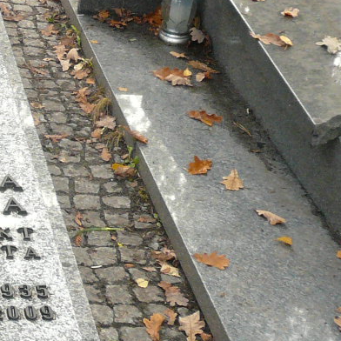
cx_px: -125
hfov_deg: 16.2
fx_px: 1126
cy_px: 135
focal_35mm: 101
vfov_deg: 17.2
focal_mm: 4.6
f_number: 2.8
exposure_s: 1/80
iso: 100
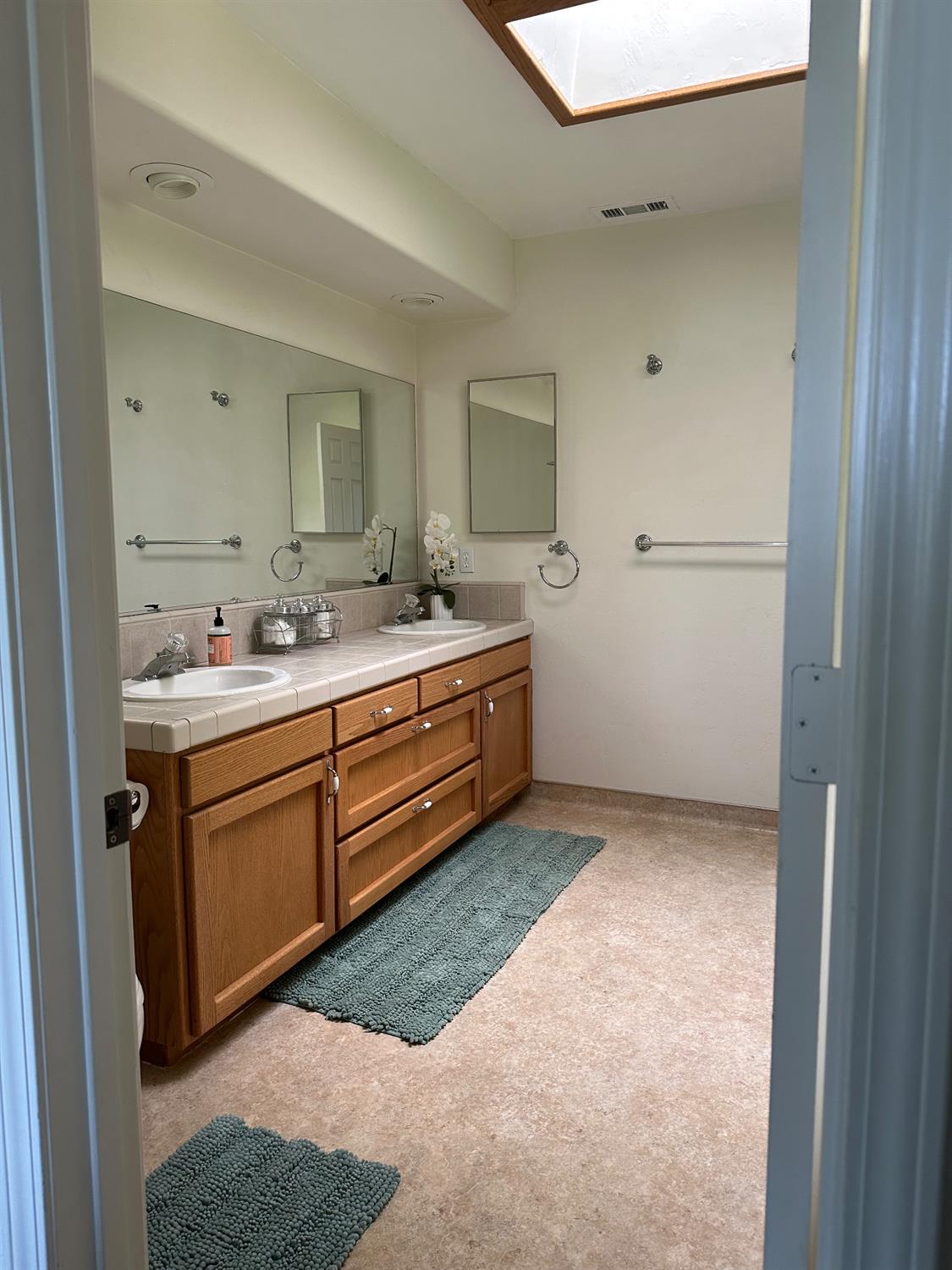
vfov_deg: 71.6
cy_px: 635
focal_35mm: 24
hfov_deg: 56.8
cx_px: 476
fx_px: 880
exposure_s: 1/121
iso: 200
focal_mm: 6.86
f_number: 1.78
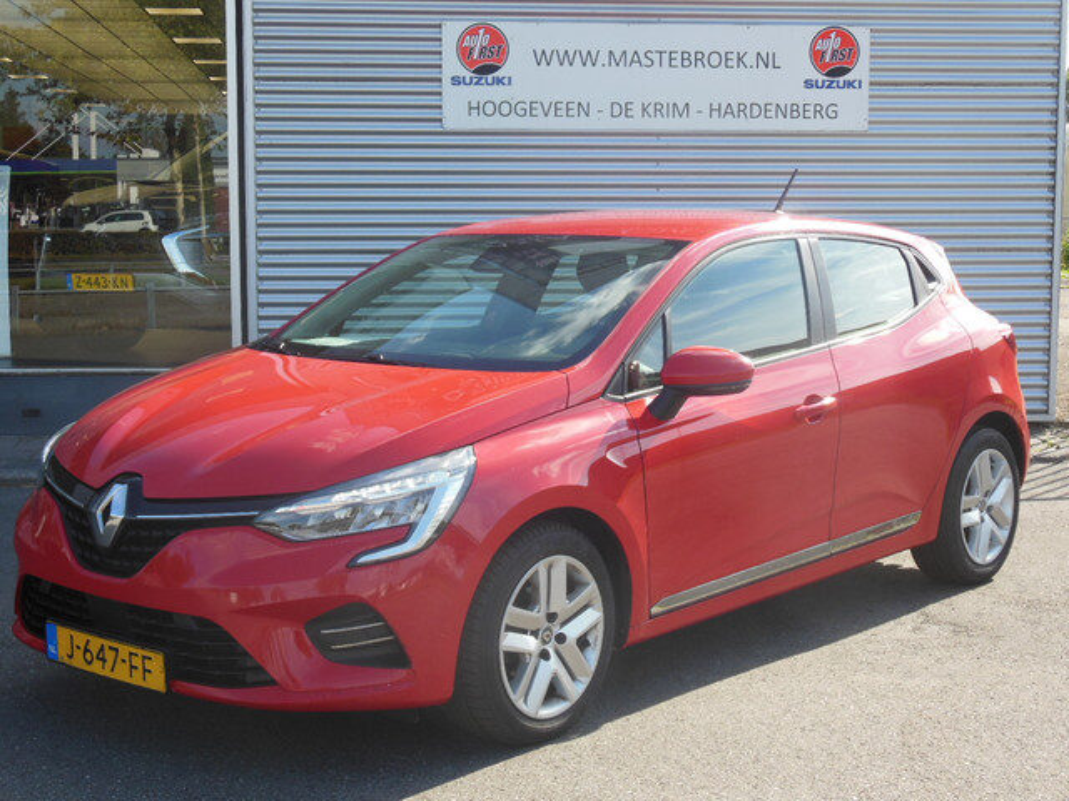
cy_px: 400
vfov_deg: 25.7
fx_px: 1760
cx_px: 534
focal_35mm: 57
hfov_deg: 33.8
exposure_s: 1/400
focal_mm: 10.2
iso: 125
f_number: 4.1
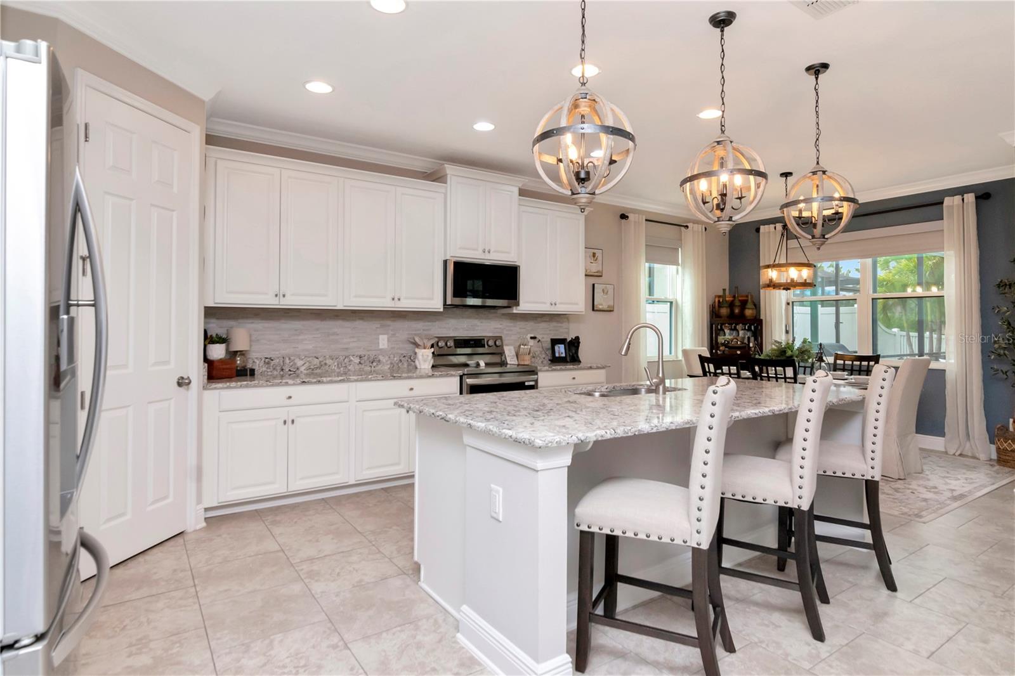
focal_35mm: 20
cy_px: 338
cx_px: 508
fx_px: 550
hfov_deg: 85.4
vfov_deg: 63.2
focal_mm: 13
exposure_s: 1/125
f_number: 8
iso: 1250
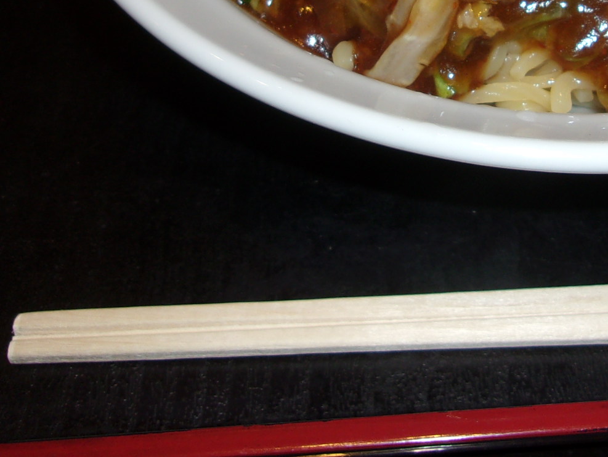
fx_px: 984
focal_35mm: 56
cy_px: 13
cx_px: 473
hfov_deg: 33.5
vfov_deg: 25.0
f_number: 3
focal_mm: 4.9
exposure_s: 1/34
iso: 80
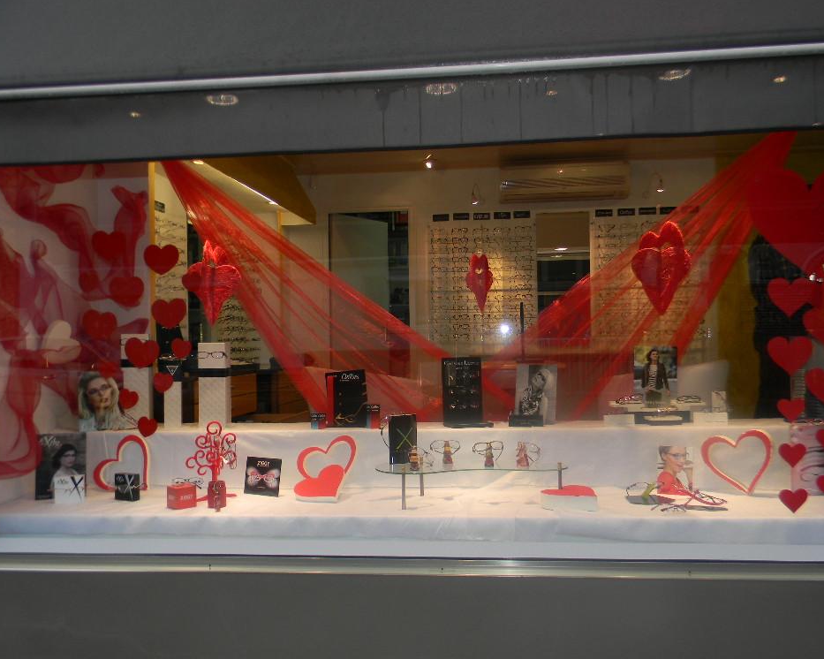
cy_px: 334
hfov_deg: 58.8
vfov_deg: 48.5
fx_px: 731
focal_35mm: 30
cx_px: 430
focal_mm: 5
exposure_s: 1/117
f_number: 3.5
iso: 80
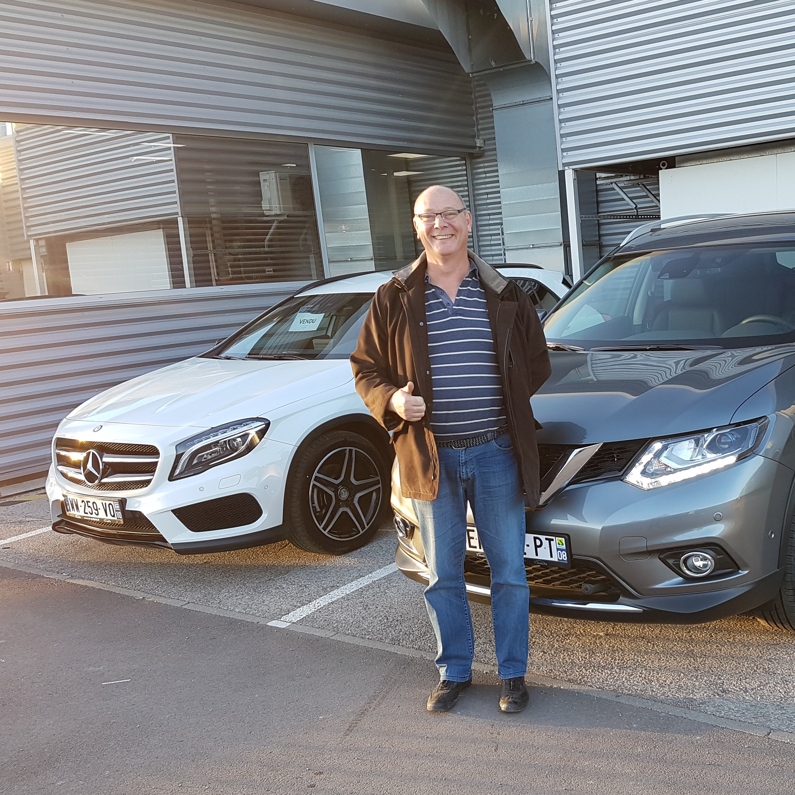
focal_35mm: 36
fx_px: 935
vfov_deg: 46.0
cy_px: 443
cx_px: 559
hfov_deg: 45.0
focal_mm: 4.2
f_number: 1.7
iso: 40
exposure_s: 1/129
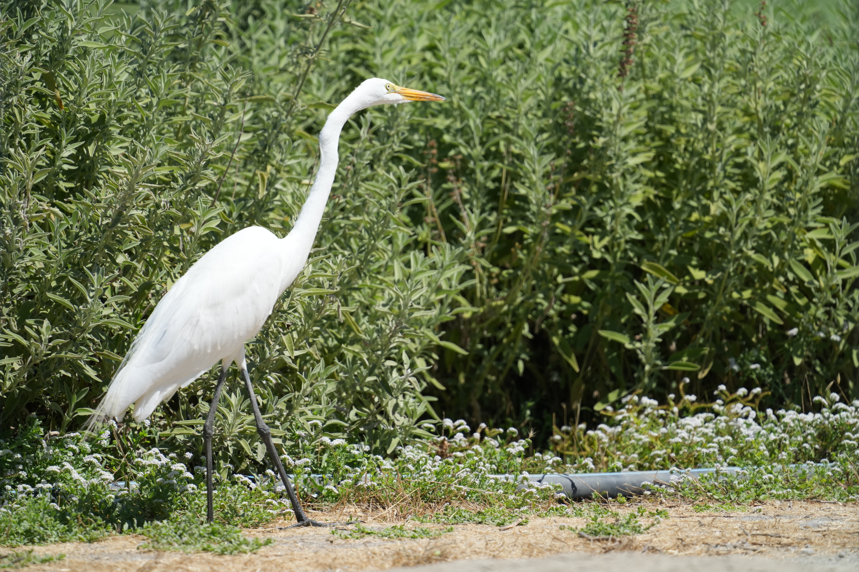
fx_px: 14316
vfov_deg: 2.3
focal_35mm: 600
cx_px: 430
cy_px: 286
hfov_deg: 3.4
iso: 500
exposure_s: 1/2000
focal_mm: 600
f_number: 5.6
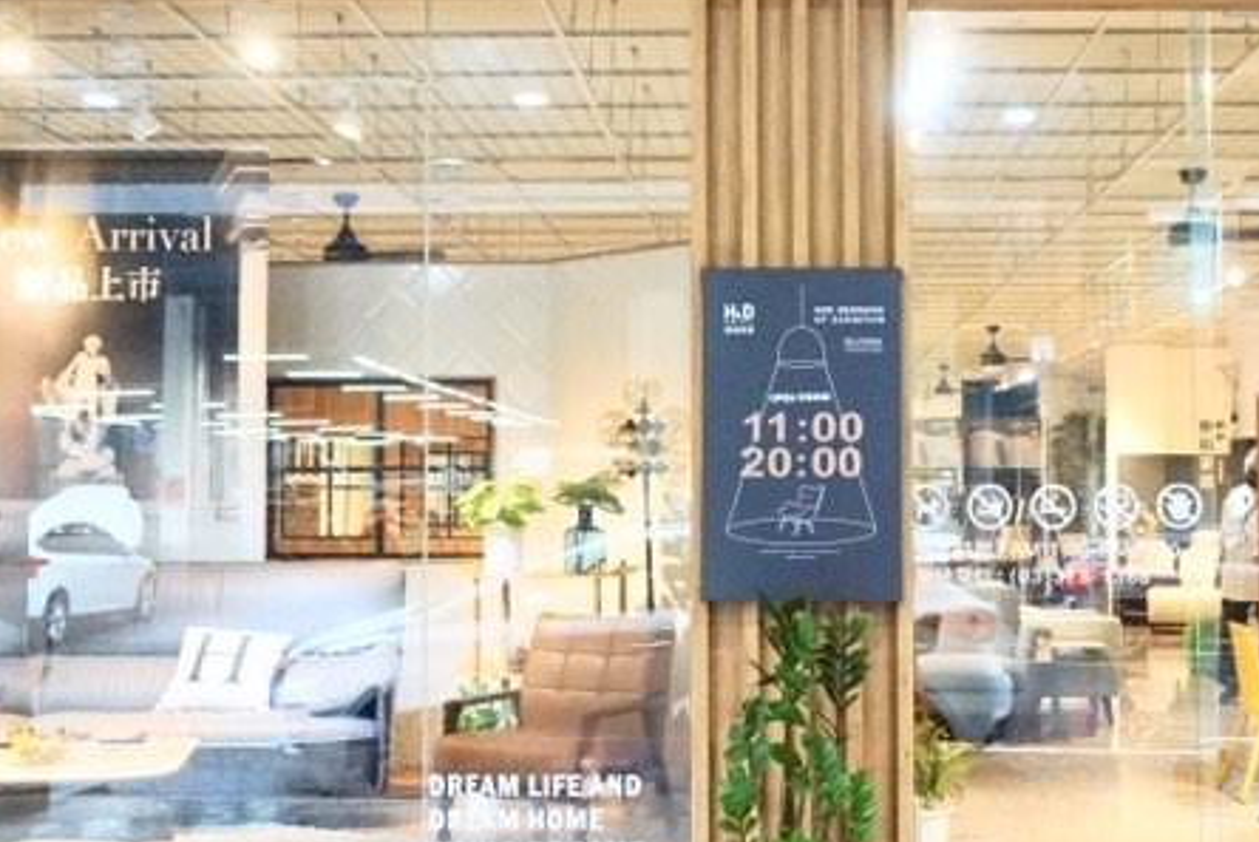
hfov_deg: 36.6
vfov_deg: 25.1
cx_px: 780
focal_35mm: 54
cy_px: 414
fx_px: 1890
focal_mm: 16
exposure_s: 1/160
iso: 1600
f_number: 4
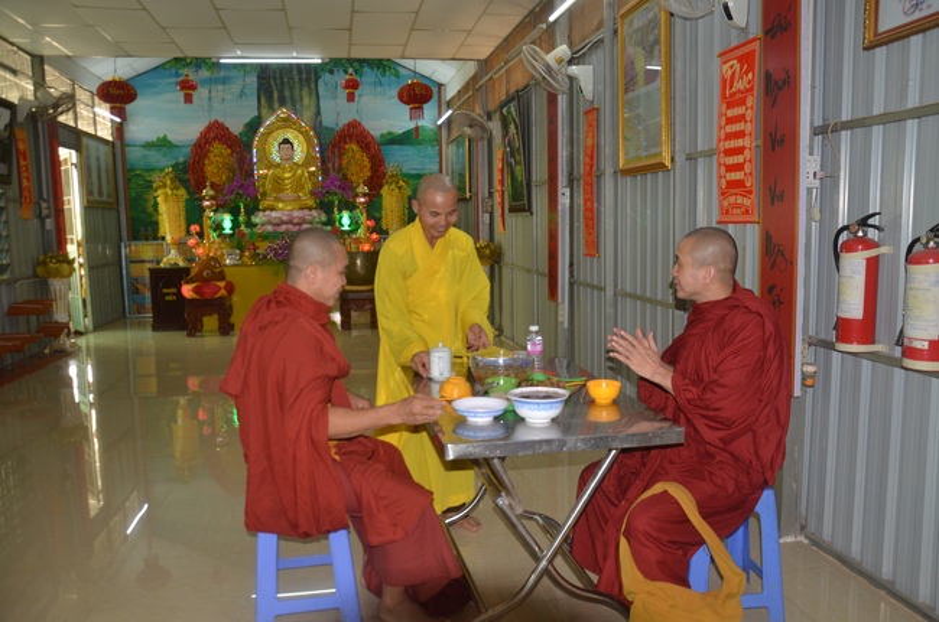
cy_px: 311
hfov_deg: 67.5
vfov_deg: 47.8
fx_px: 703
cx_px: 470
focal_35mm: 27
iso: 400
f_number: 4
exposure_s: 1/60
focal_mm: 18
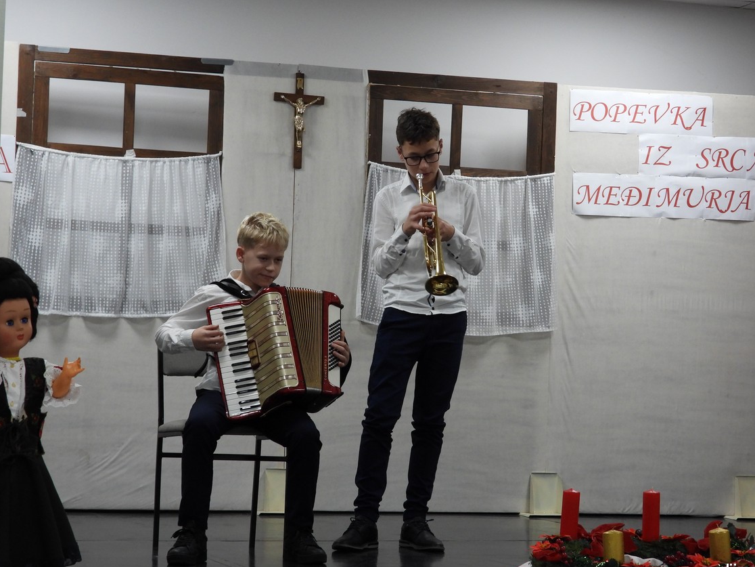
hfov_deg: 22.8
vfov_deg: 17.2
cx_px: 398
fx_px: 1876
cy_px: 283
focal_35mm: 86
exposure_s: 1/60
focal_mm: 14.4
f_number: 3.5
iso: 320
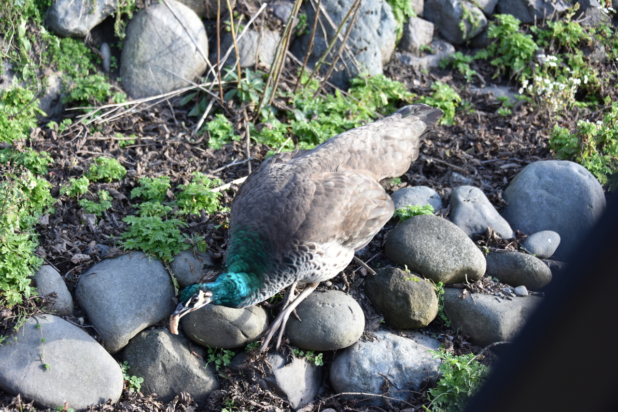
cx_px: 309
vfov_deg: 21.9
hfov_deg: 32.4
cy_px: 206
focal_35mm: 62
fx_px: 1065
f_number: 4.8
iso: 400
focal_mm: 62
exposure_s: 1/125
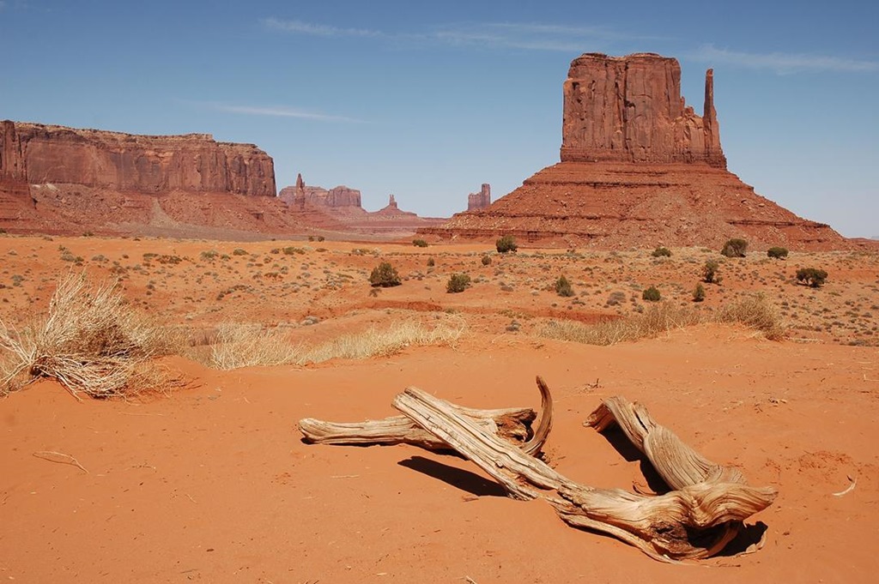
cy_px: 292
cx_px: 440
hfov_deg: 51.3
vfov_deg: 35.4
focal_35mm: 38
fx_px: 915
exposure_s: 1/1000
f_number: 7.1
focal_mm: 25
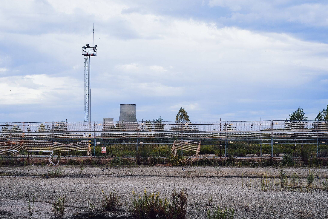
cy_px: 117
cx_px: 165
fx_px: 501
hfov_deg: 36.2
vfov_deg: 24.6
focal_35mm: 55
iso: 250
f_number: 9
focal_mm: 50
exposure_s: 1/500
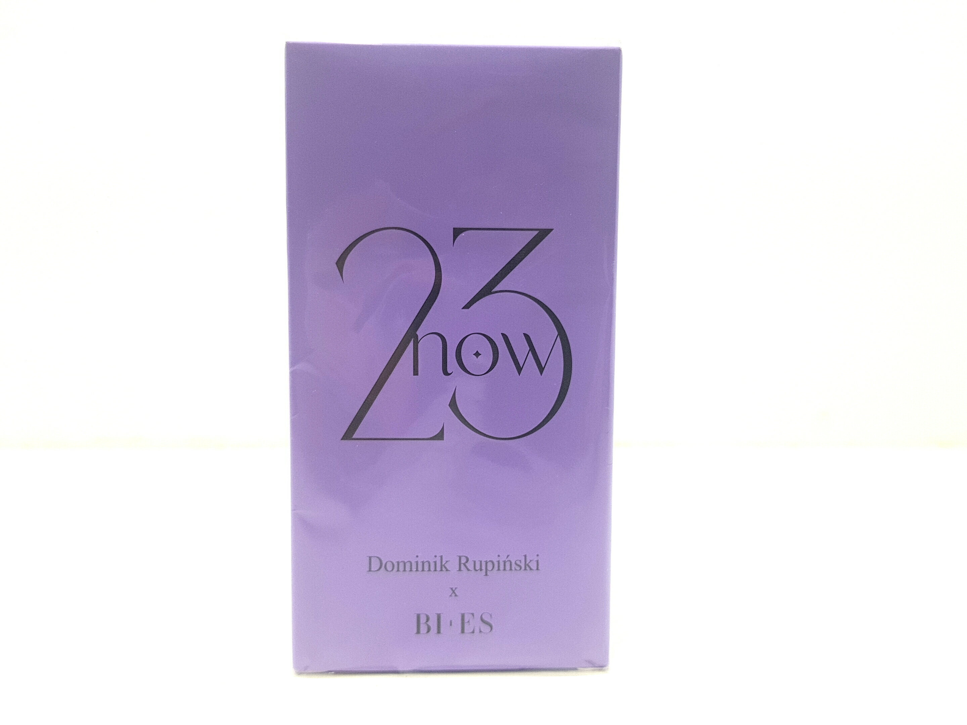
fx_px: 726
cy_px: 362
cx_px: 484
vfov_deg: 53.1
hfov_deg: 67.3
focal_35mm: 26
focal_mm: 4.3
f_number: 1.7
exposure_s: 1/218
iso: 40
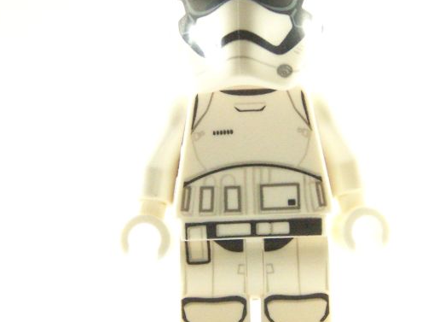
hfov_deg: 9.2
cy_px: 147
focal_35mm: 214
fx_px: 2647
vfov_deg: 6.9
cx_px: 260
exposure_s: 1/60
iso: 400
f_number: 3.2
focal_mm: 17.5
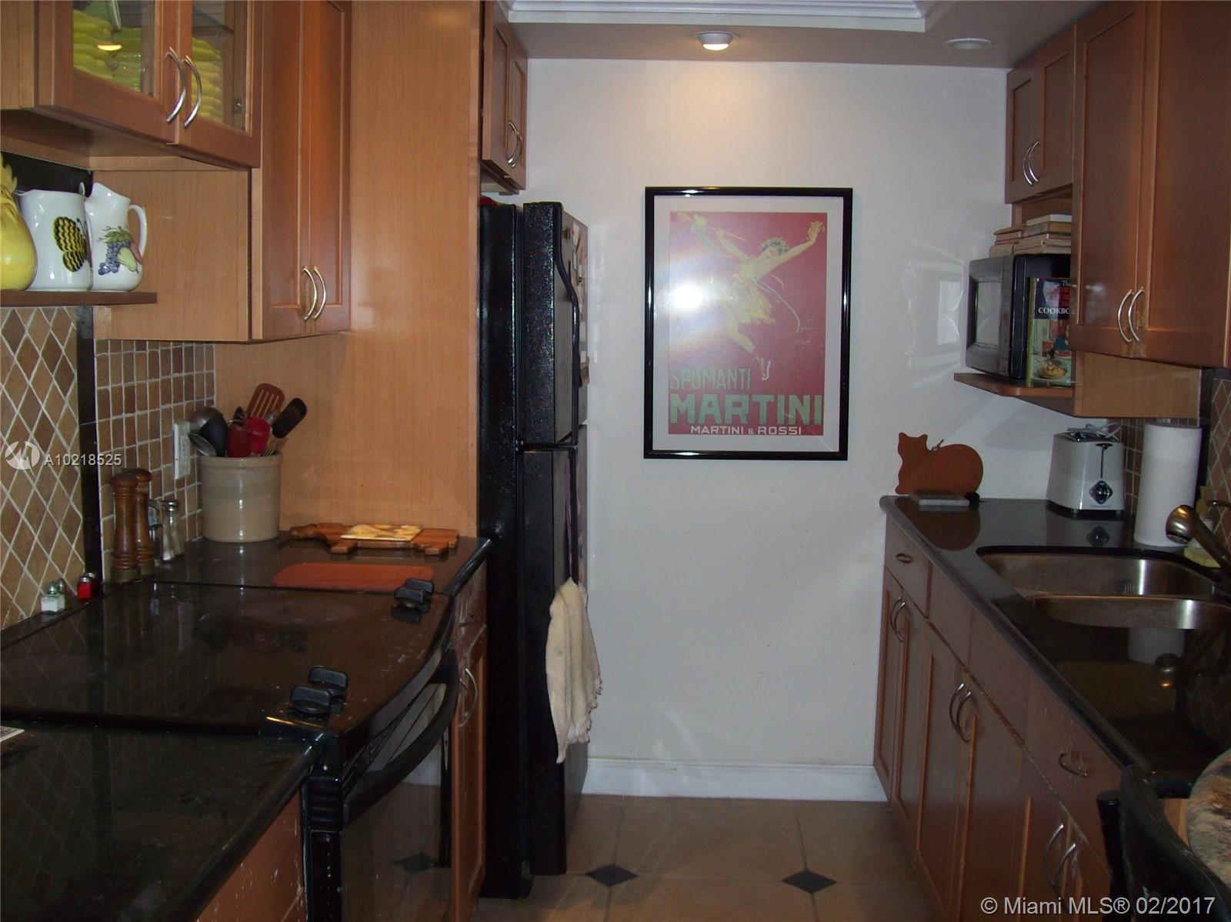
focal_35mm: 36
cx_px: 616
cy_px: 461
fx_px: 1279
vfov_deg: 39.6
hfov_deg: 51.4
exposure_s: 1/64
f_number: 2.7
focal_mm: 6
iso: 80
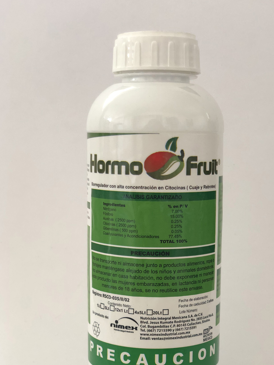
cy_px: 222
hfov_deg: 22.9
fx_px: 675
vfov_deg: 30.2
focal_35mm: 64
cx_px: 158
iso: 100
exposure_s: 1/40
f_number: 2.4
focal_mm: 6
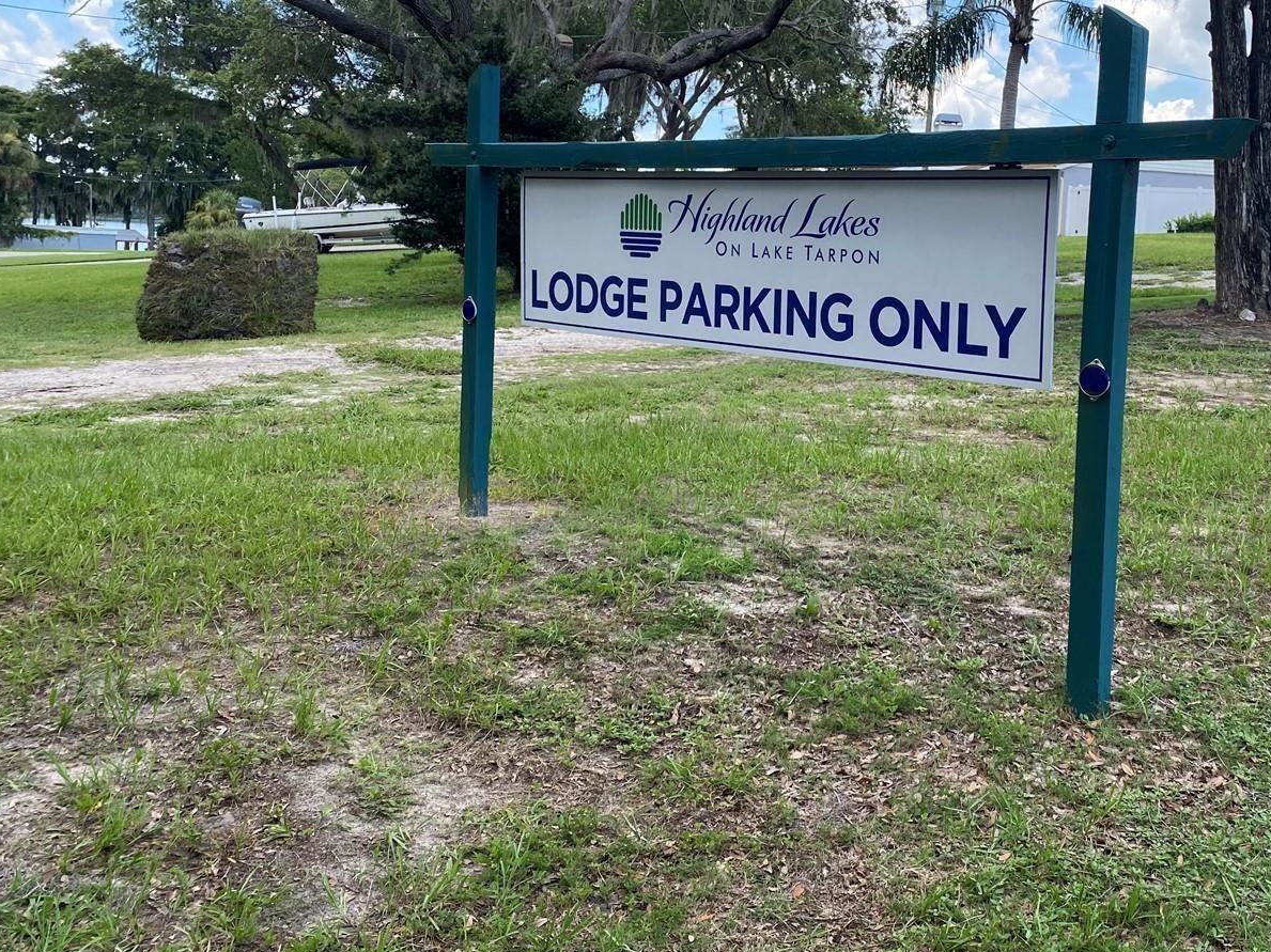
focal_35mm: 35
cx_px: 833
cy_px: 333
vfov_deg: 40.3
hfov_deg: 51.8
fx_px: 1285
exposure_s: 1/693
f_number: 1.8
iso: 32
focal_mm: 4.25
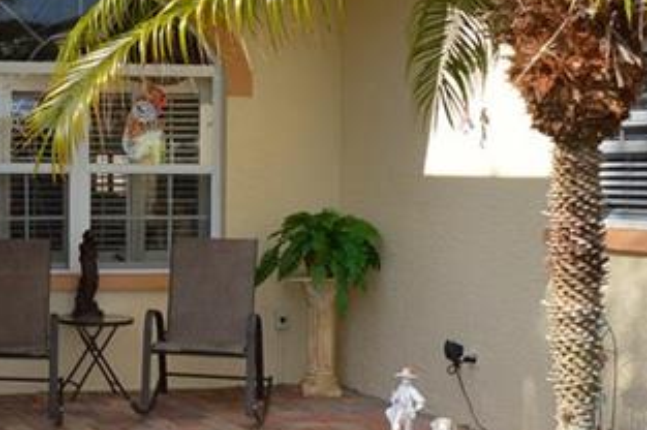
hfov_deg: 24.8
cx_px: -132
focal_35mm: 74
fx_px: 1322
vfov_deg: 18.5
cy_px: 207
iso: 200
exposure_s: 1/200
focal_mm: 15
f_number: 10
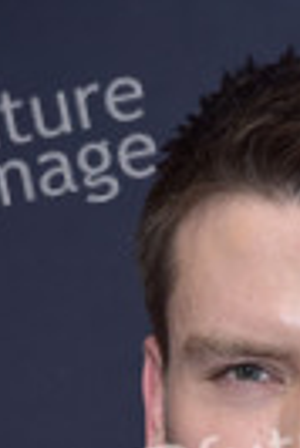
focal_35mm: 362
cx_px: 352
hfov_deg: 3.8
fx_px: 4513
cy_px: 664
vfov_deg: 5.6
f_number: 6.3
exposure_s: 1/250
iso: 1000
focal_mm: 120
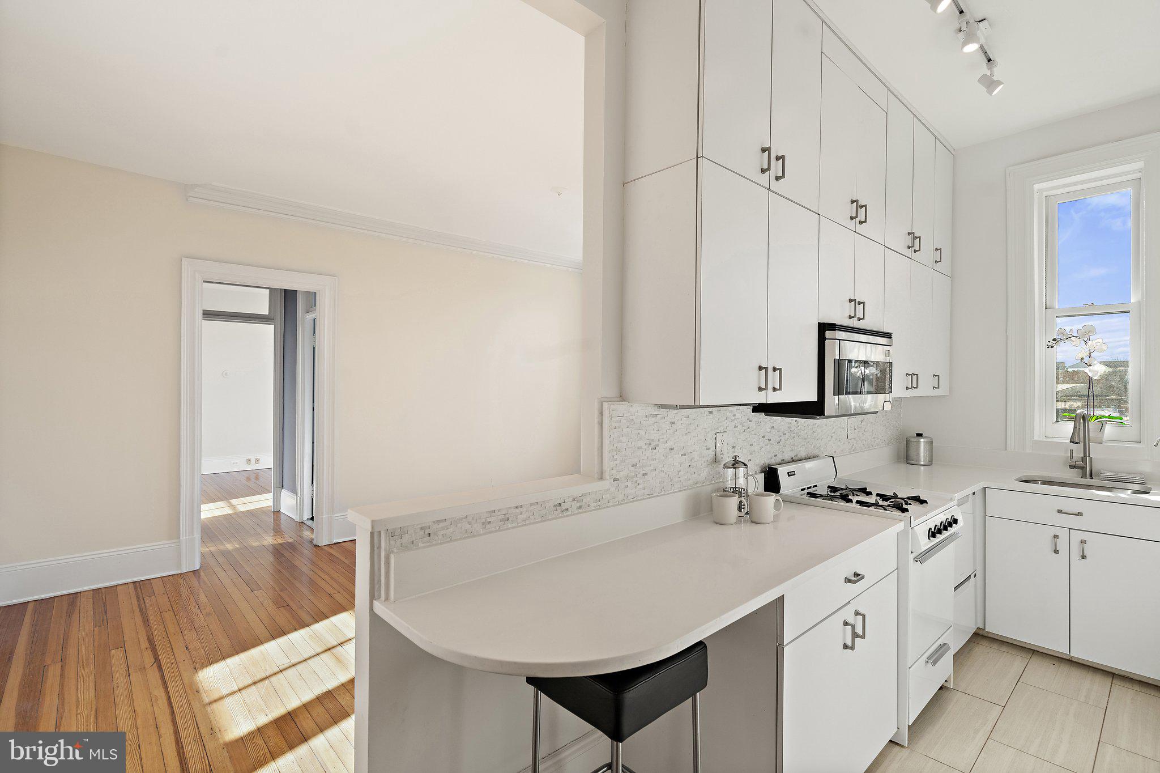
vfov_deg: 73.7
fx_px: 515
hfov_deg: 96.8
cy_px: 386
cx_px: 580
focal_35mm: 16
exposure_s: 1/50
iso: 400
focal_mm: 16
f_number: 8
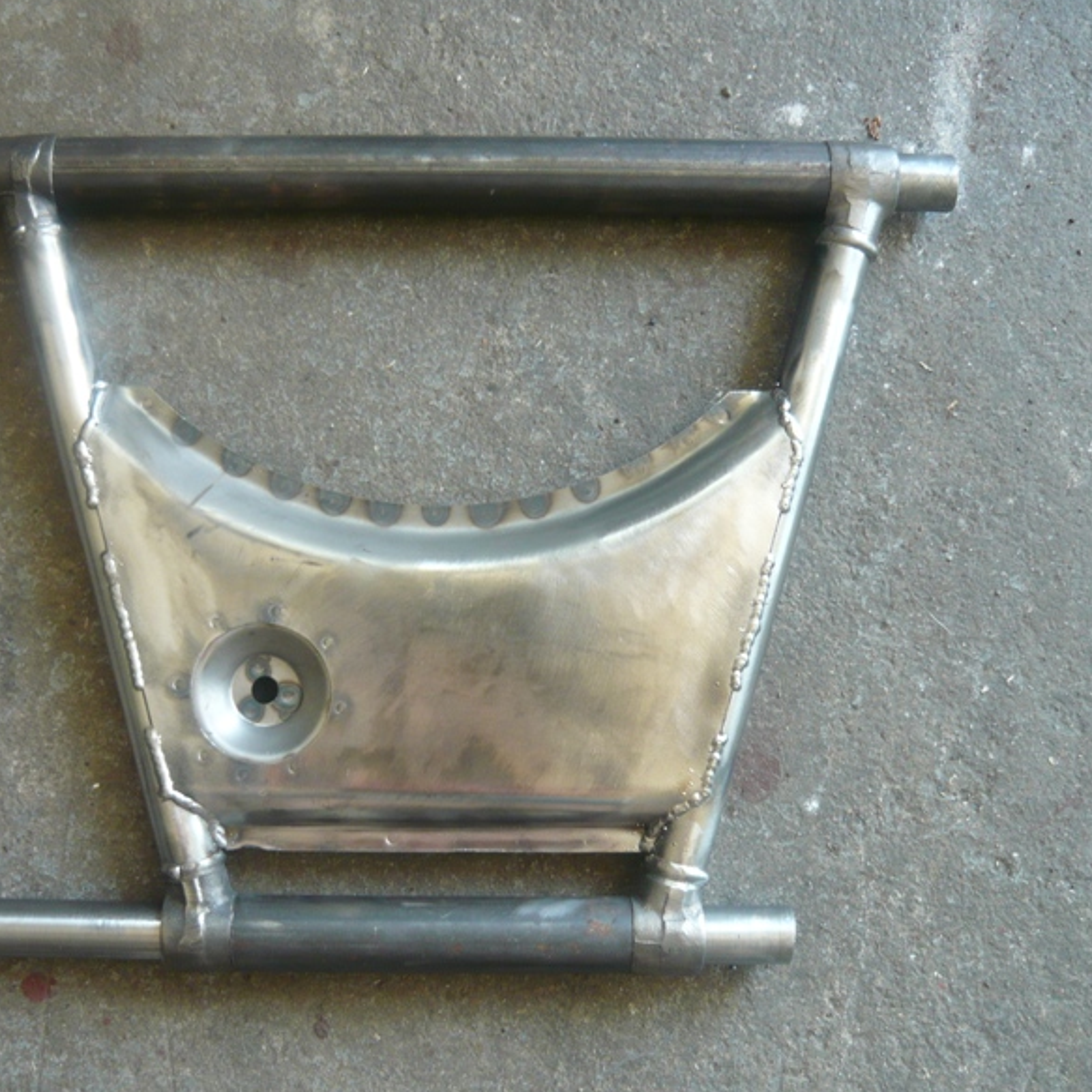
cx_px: 410
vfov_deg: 41.9
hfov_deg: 41.6
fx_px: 1428
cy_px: 556
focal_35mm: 40
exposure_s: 1/30
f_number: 2.8
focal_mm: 5.5
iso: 160
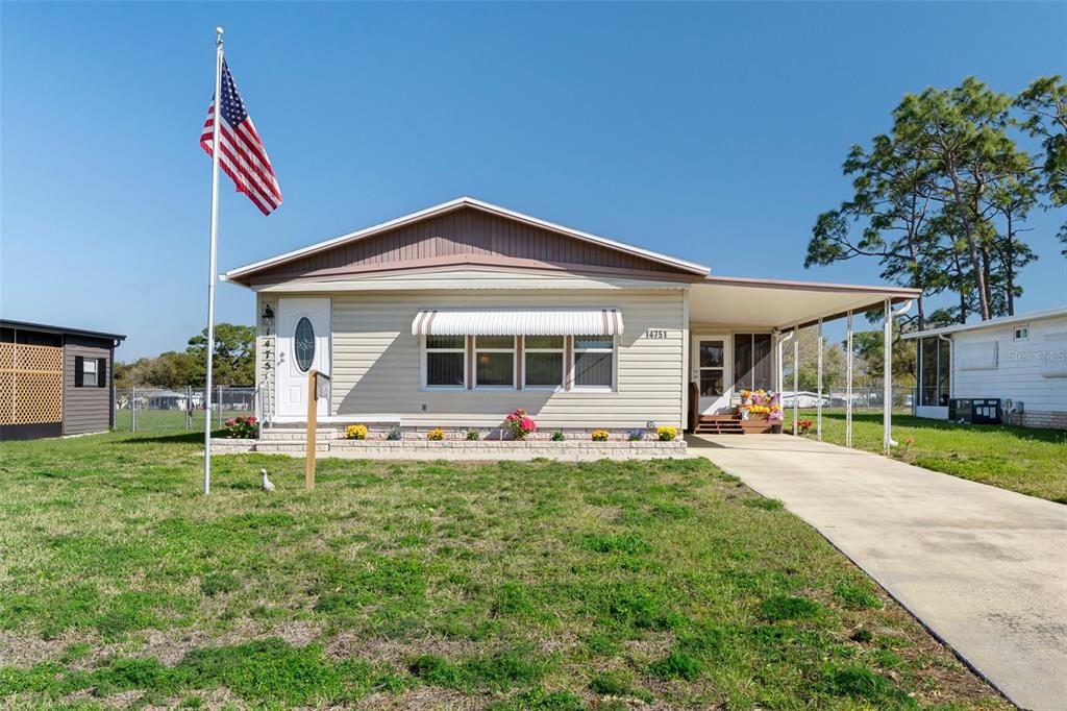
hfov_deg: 61.9
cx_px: 534
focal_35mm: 30
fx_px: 889
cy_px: 356
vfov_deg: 43.6
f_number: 8
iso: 320
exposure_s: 1/250
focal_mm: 20
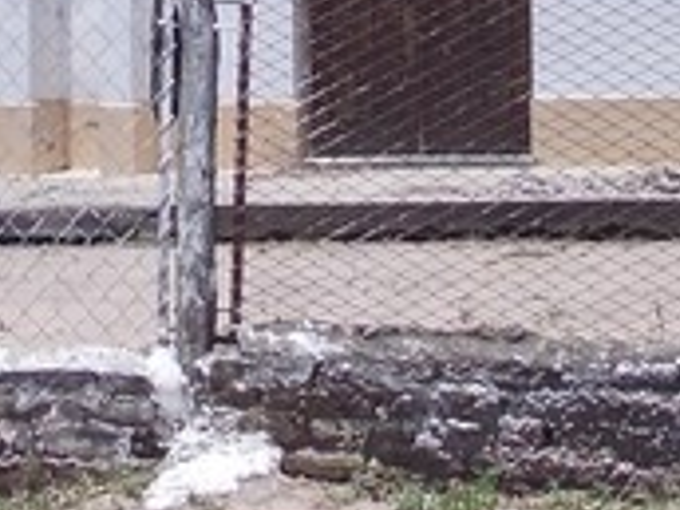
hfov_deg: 11.7
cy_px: -127
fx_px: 3320
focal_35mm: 169
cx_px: 368
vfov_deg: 8.7
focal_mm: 5.3
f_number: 6.2
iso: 80
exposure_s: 1/320
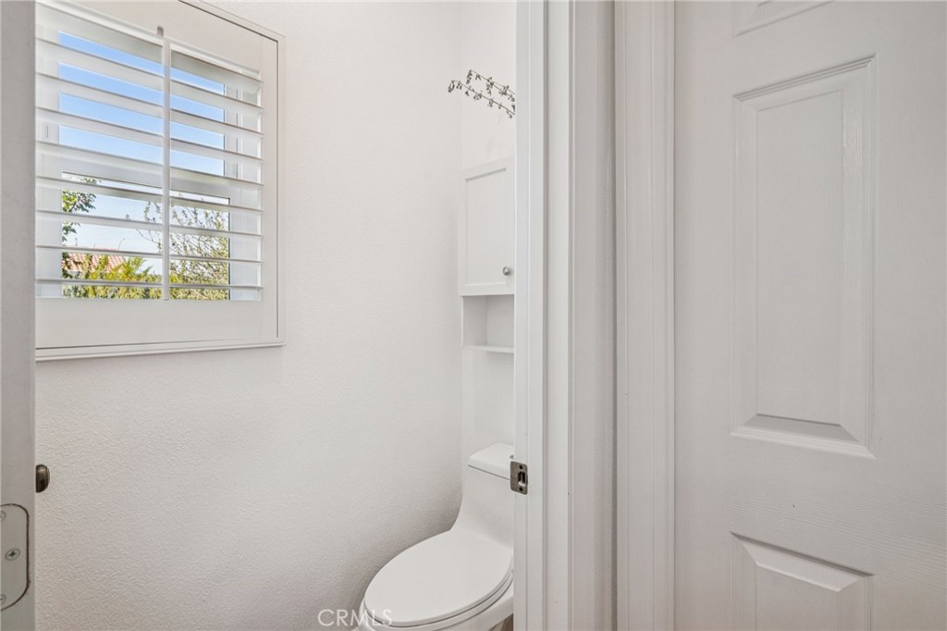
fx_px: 447
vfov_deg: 70.4
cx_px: 474
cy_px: 316
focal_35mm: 17
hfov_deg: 93.3
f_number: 8
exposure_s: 1/25
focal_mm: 17
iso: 400
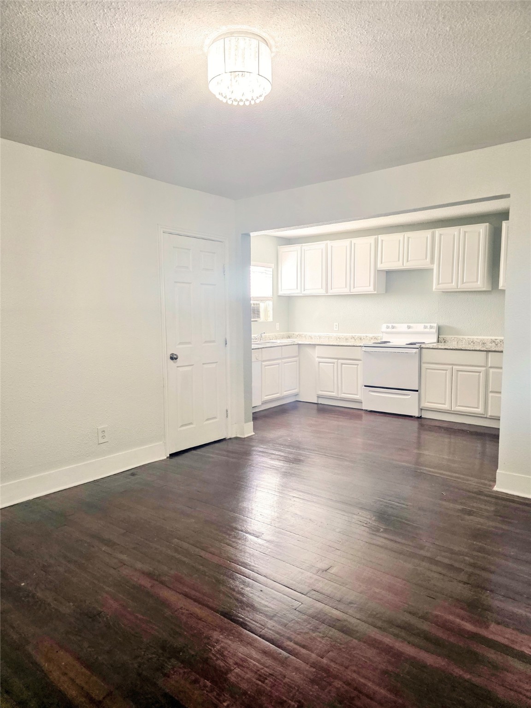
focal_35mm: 23
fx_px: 470
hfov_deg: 58.9
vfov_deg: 73.9
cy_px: 354
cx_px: 266
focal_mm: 6.3
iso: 250
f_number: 1.7
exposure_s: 1/120
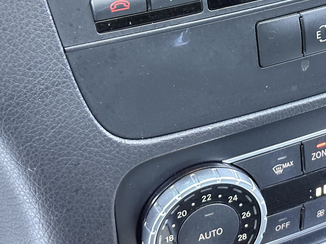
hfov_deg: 19.3
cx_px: 288
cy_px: 39
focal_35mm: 100
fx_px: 942
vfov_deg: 14.7
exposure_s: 1/20
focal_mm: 5.96
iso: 500
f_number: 1.6
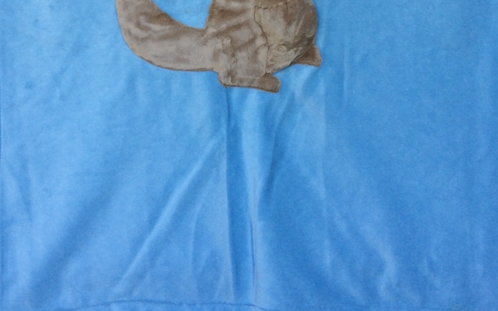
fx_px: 570
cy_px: -25
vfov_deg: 28.0
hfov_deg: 47.2
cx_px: 250
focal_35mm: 42
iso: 32
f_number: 2.2
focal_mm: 4.15
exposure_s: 1/202
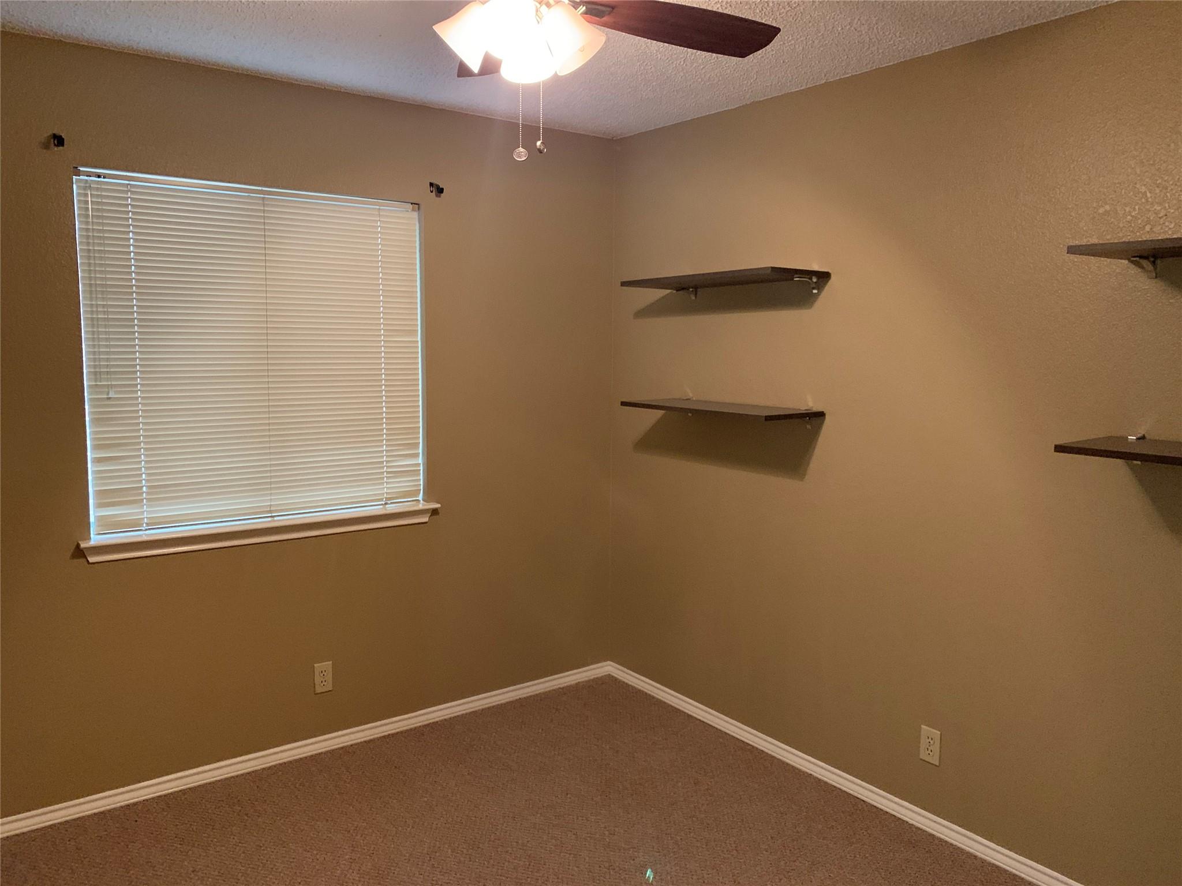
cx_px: 591
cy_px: 443
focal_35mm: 26
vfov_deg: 53.1
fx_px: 888
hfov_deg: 67.3
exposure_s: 1/30
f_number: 1.8
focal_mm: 4.25
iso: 400
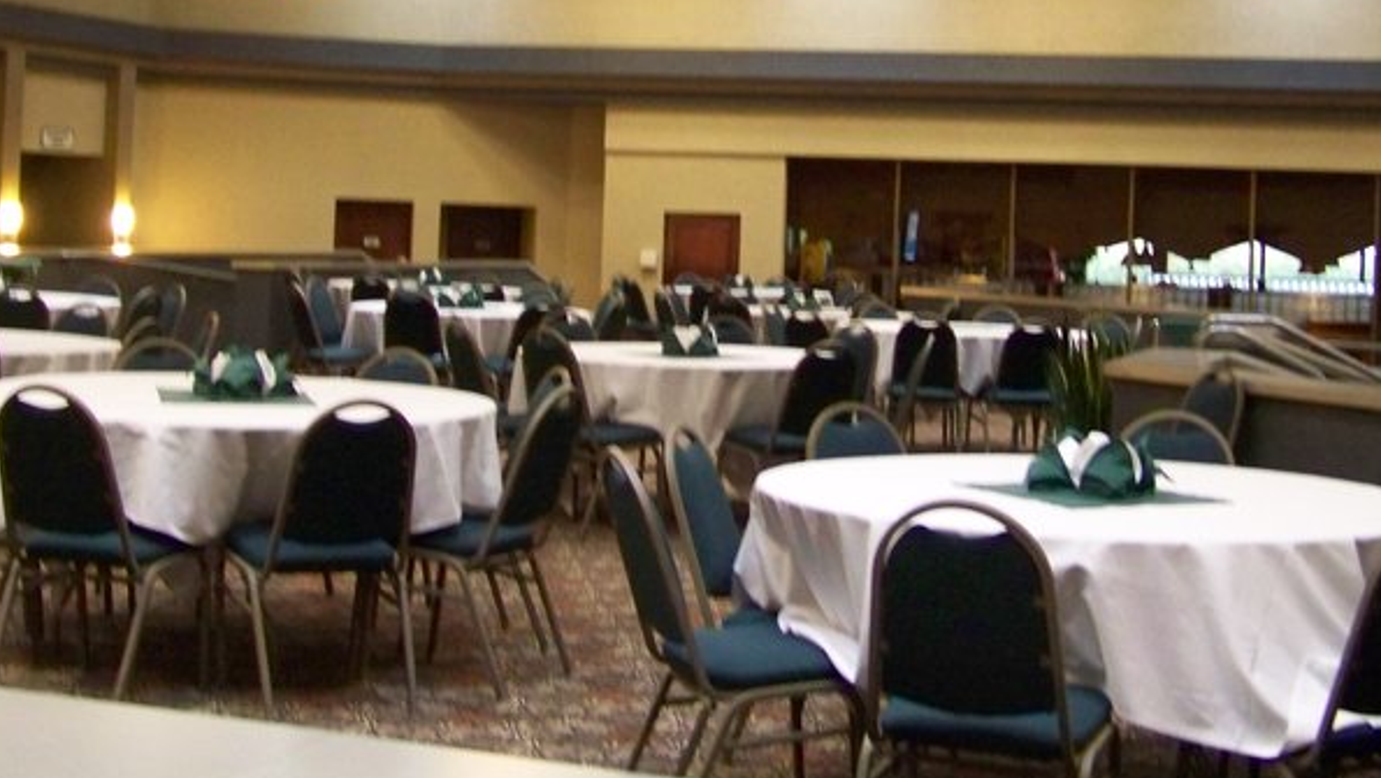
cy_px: 116
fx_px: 2307
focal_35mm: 63
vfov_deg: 18.9
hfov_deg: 33.3
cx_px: 620
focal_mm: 6.75
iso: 400
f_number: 2.8
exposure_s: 1/15
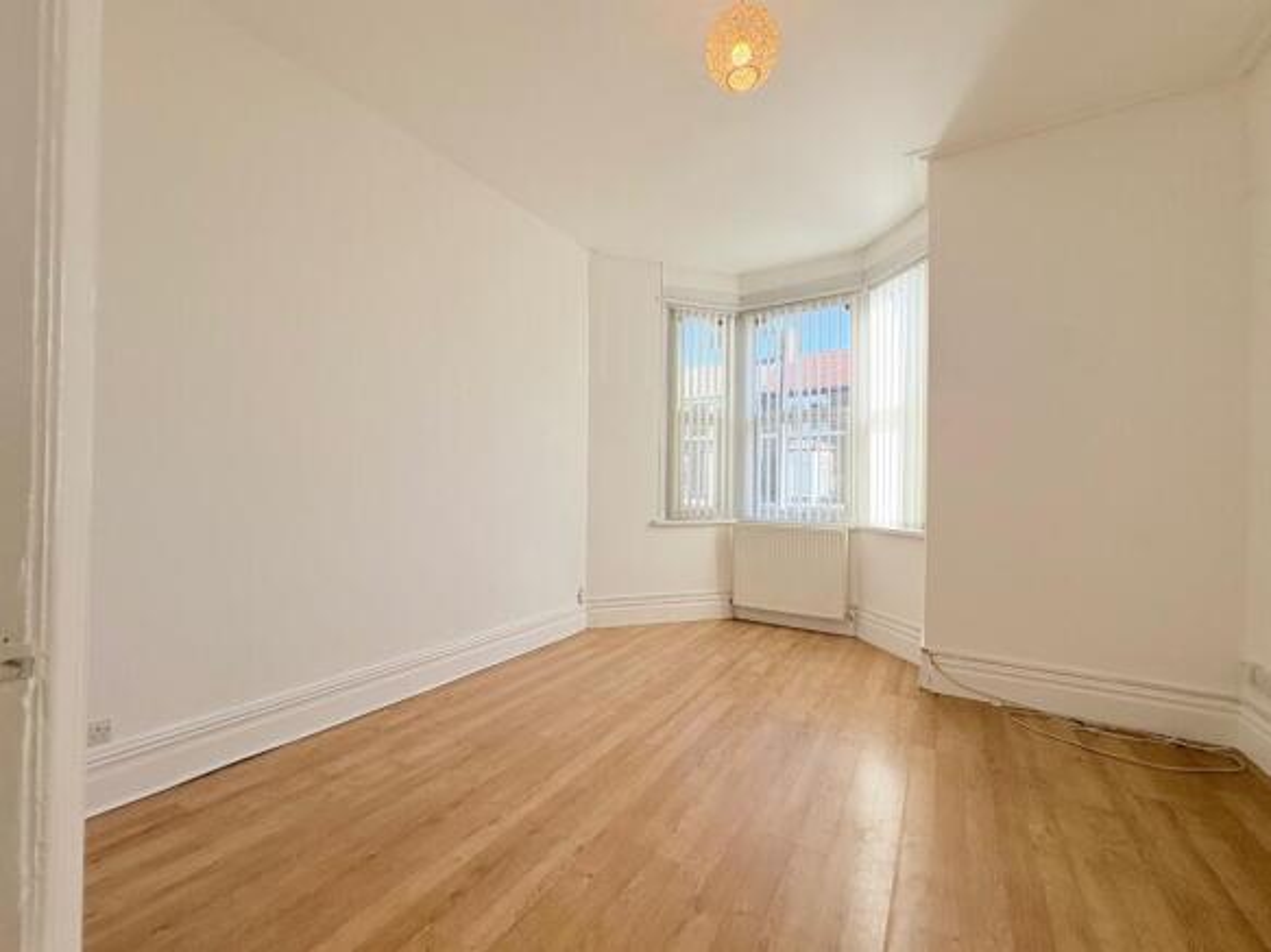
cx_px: 636
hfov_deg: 102.1
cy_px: 476
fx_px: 514
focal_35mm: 14
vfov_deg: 85.7
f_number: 2.2
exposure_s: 1/379
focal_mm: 2.22
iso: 64
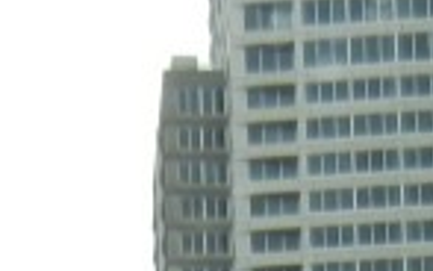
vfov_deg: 5.2
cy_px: 1122
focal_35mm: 221
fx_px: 2609
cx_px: 118
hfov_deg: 9.5
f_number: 3.5
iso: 160
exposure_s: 1/351
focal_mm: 5.4
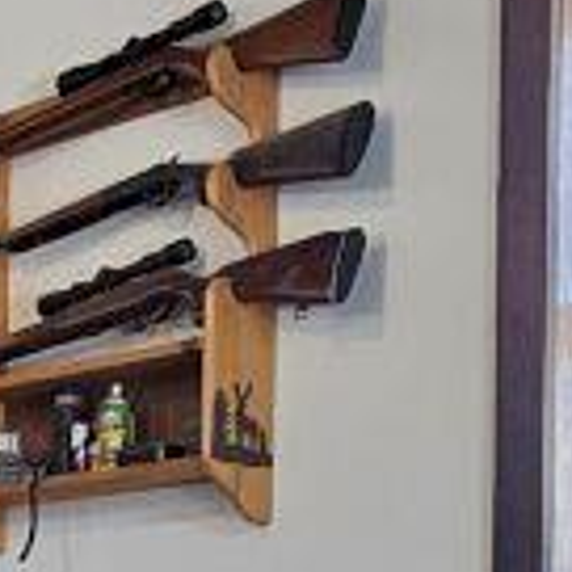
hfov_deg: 14.2
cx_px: -347
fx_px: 2113
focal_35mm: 113
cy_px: 824
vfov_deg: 14.5
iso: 160
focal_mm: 2.2
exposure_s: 1/60
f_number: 2.2
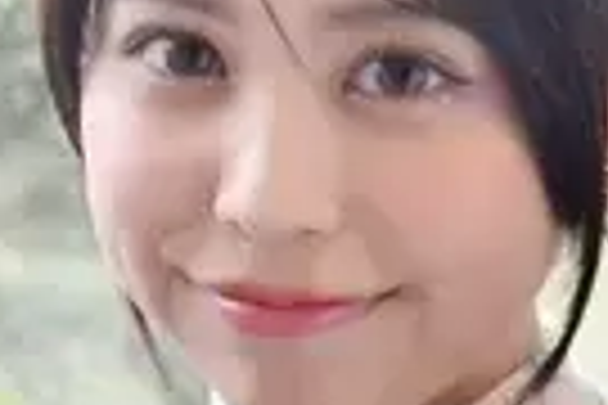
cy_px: 351
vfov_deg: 7.4
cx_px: 311
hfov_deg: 11.1
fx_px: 3141
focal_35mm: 186
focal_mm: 28
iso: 2000
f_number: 5.6
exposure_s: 1/250
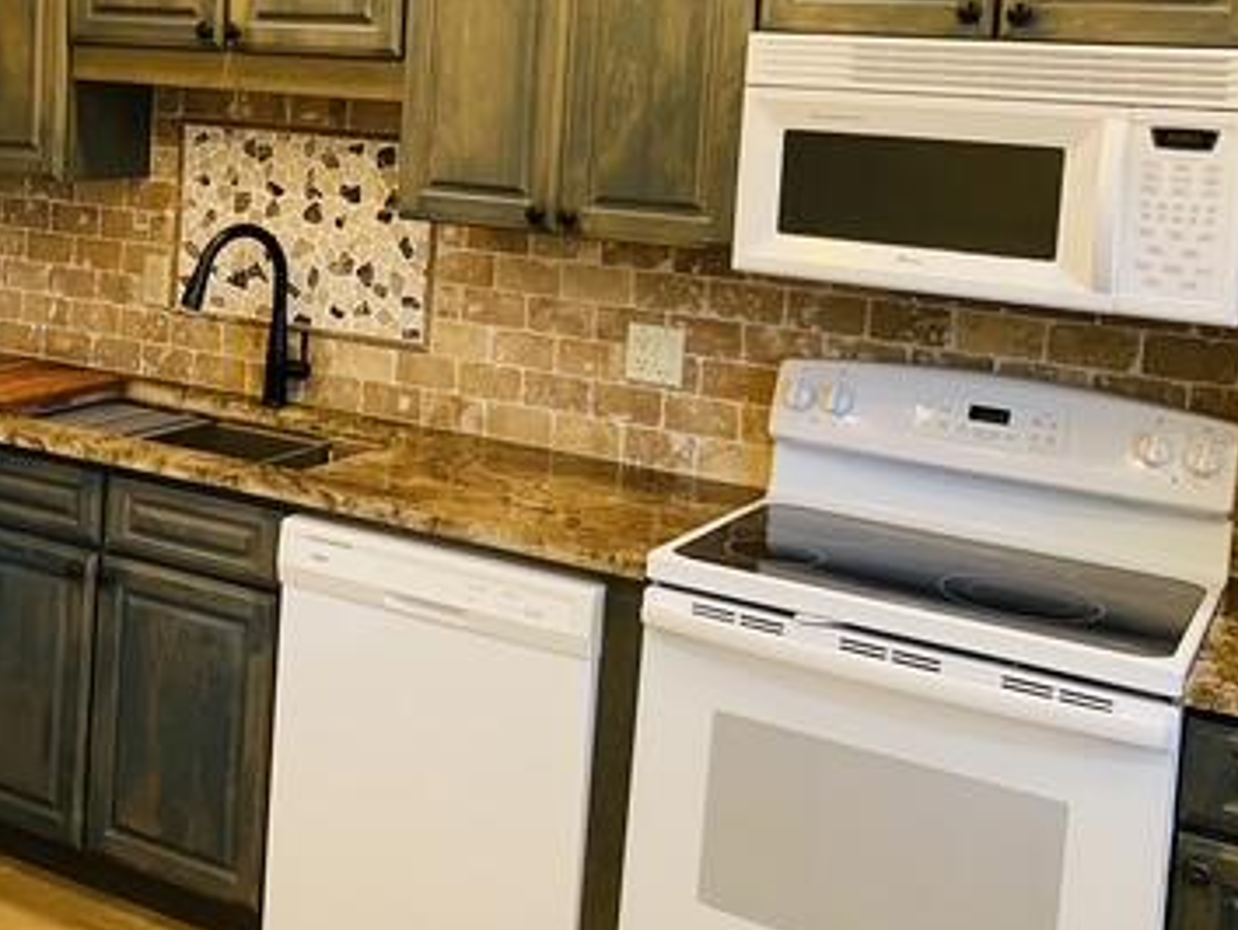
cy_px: 213
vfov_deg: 30.3
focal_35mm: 47
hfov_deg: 39.8
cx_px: 385
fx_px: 1682
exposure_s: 1/60
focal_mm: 4.25
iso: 80
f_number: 1.8
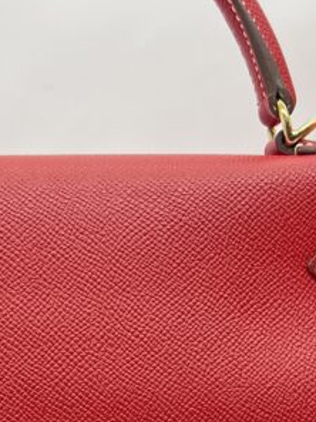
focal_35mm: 90
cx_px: 43
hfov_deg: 16.2
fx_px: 1095
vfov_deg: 20.8
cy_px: 452
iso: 125
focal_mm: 5.7
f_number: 1.5
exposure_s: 1/100
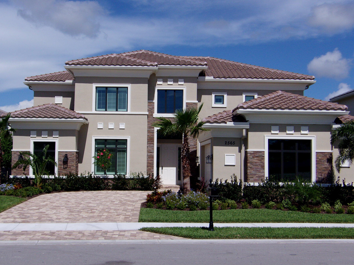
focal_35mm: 48
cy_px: 126
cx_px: 154
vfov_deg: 30.3
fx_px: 491
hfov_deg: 39.6
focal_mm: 7.6
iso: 80
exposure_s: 1/150
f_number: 13.1
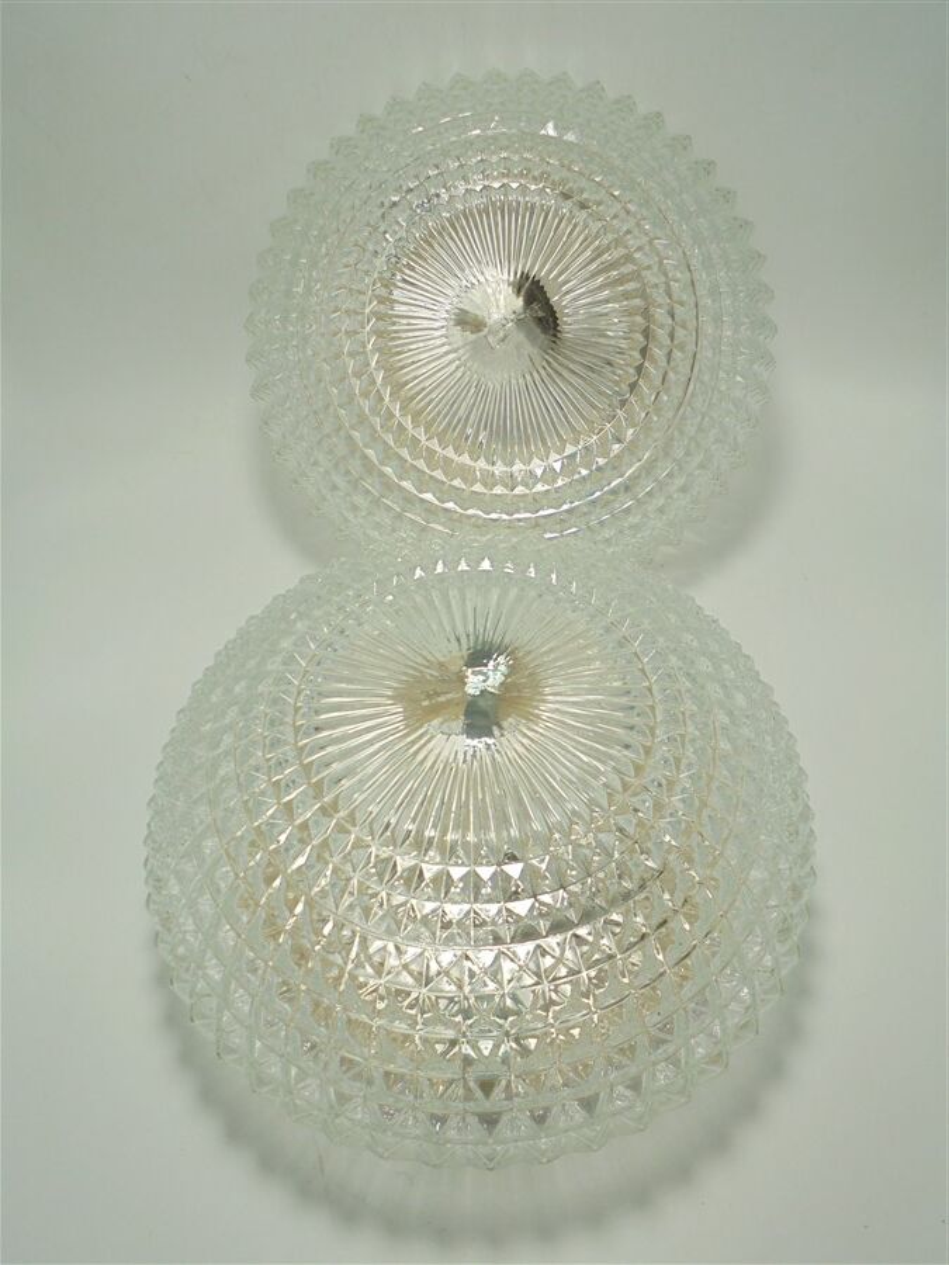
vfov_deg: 61.7
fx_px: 1060
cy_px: 632
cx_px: 474
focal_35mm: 29
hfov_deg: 48.2
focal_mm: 5.3
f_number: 3.7
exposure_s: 1/125
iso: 100
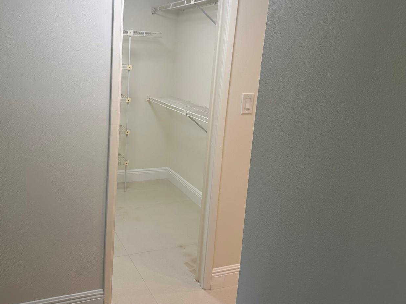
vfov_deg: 45.2
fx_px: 364
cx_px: 155
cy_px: 123
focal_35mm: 31
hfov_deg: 57.7
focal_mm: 6.86
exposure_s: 1/120
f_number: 1.78
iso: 64
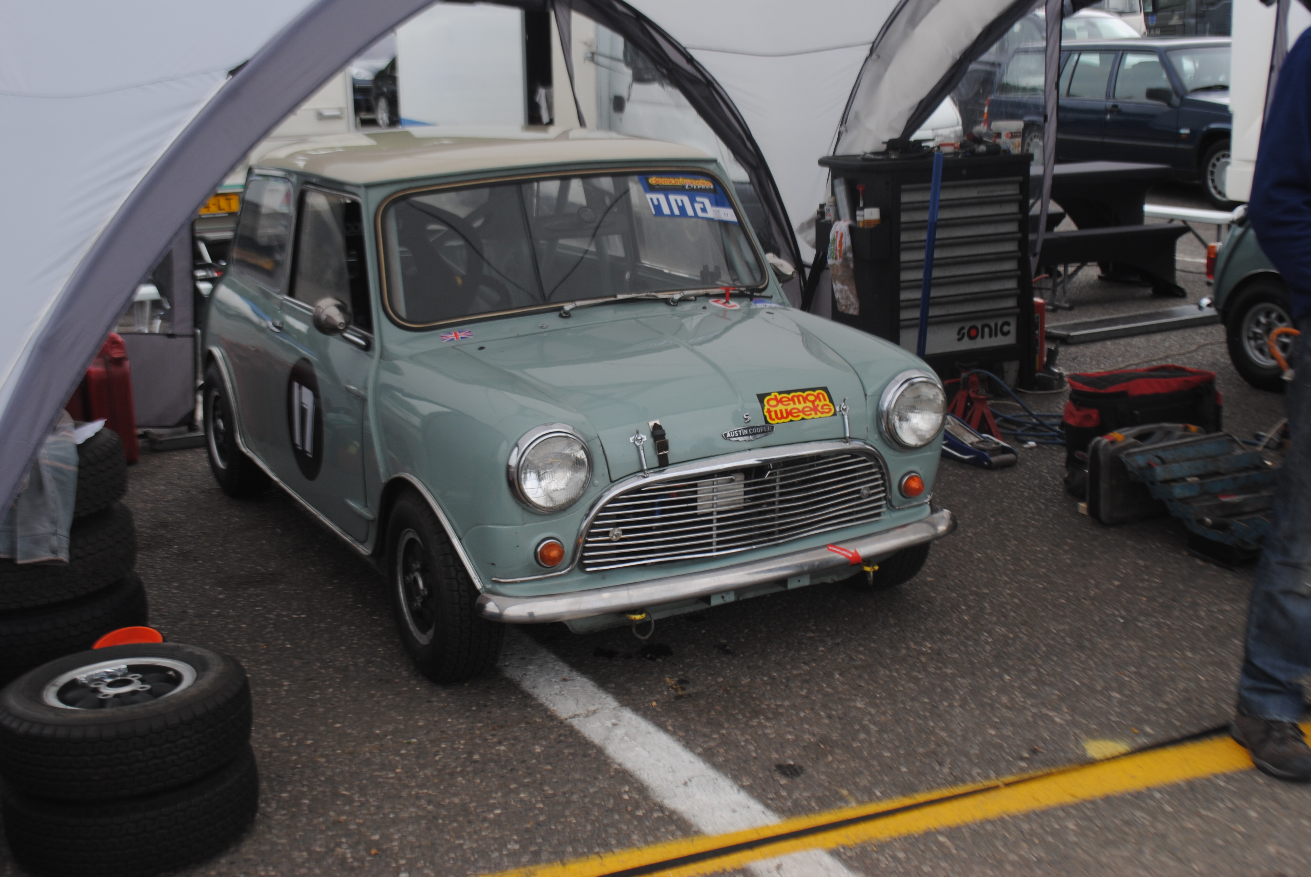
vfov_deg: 29.9
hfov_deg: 43.6
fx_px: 1641
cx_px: 656
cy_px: 438
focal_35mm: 45
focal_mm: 30
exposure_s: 1/200
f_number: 6.3
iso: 100
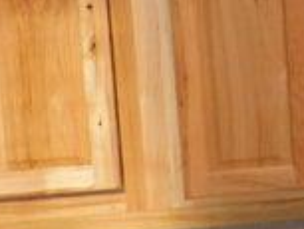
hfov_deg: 12.9
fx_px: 1125
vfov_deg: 9.9
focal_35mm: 128
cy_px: -352
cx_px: 657
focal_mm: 4
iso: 200
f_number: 3
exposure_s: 1/30
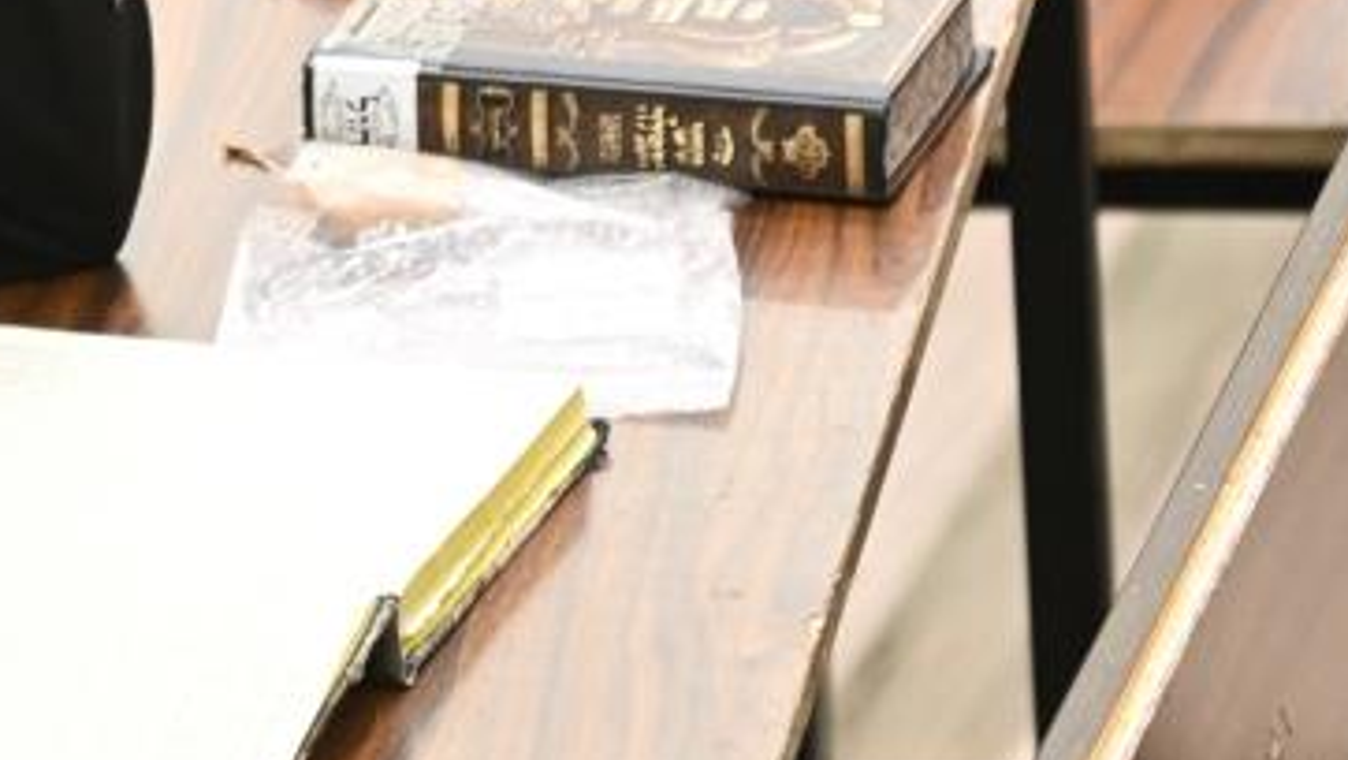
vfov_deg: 1.4
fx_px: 31790
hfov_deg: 2.4
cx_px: -101
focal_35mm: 889
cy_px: -212
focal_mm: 200
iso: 1250
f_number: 2.8
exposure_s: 1/160
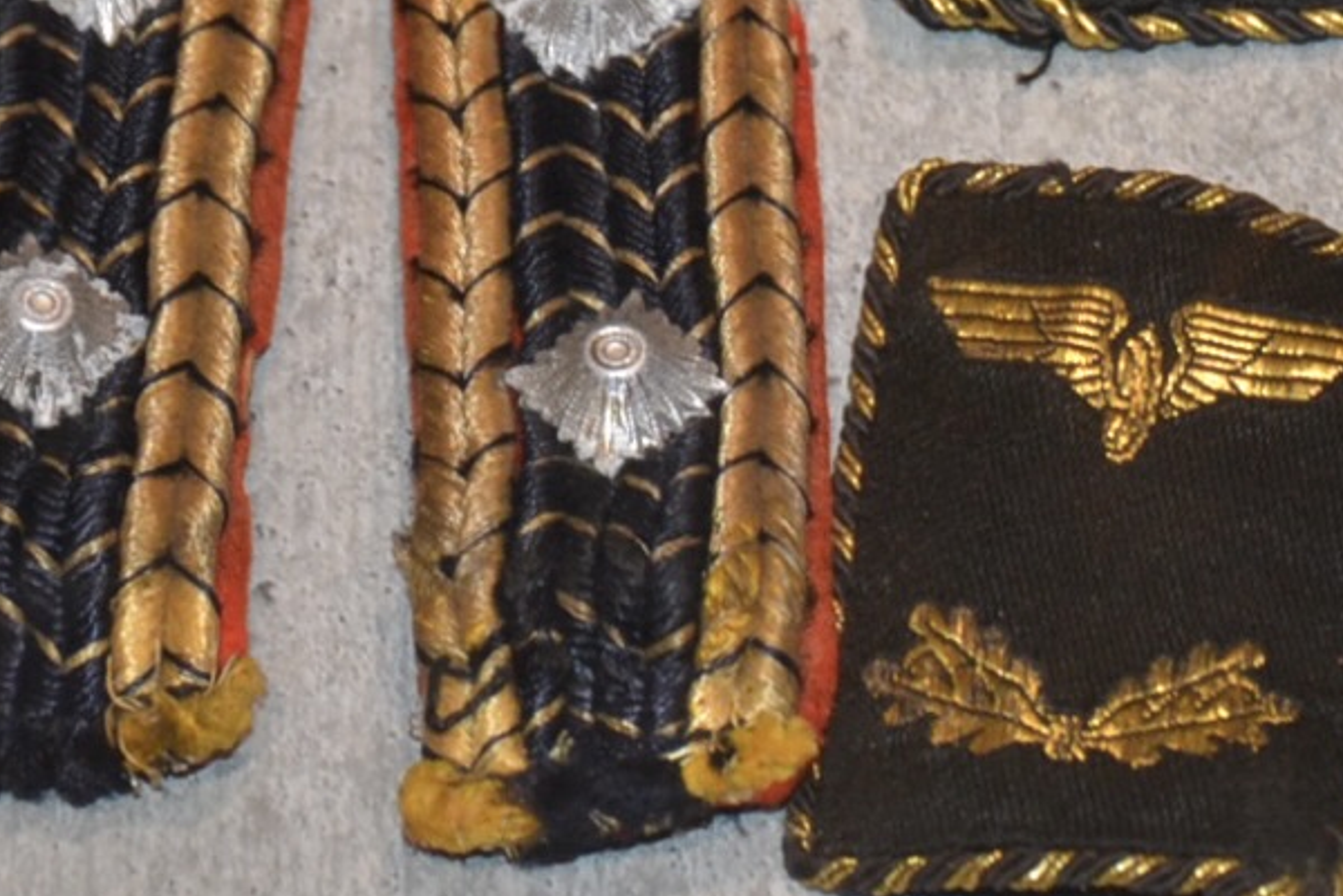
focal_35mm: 134
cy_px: 178
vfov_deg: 10.2
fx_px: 4999
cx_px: 748
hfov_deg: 15.3
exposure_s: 1/60
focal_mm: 42
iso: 720
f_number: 4.8
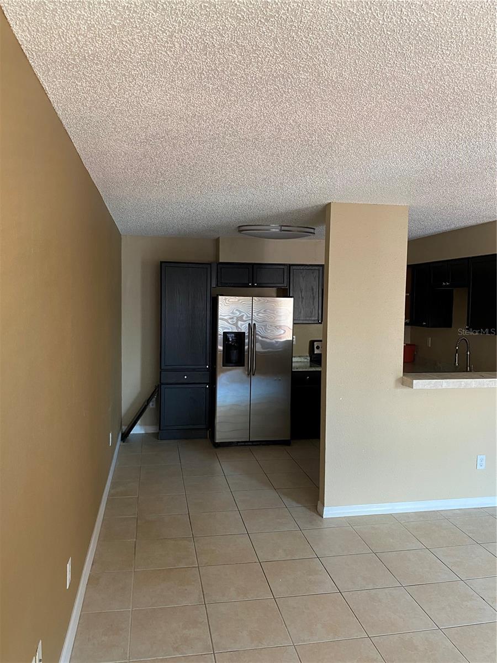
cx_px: 248
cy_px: 332
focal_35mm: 26
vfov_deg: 67.3
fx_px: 498
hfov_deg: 53.1
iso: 200
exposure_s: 1/60
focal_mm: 4.25
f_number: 1.8
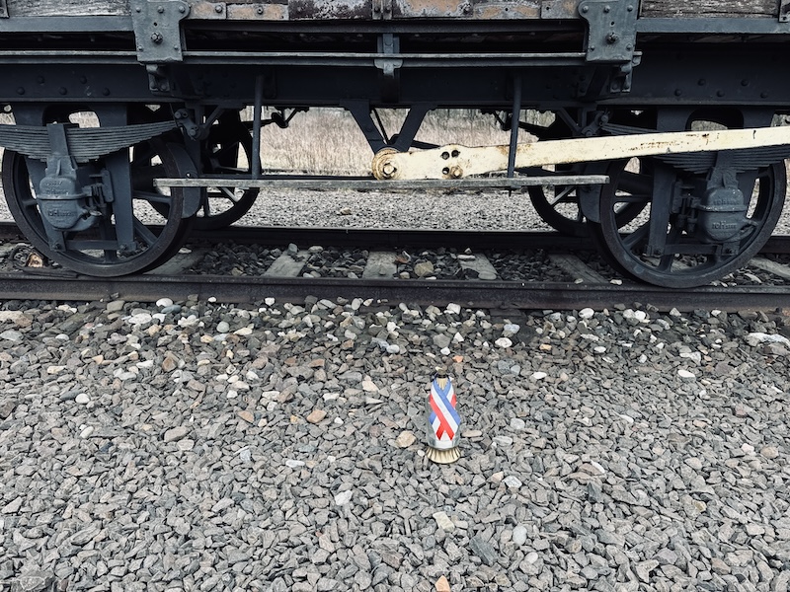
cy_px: 296
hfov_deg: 71.6
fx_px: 548
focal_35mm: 24
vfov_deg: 56.8
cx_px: 395
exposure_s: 1/454
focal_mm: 6.76
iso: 80
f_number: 1.78
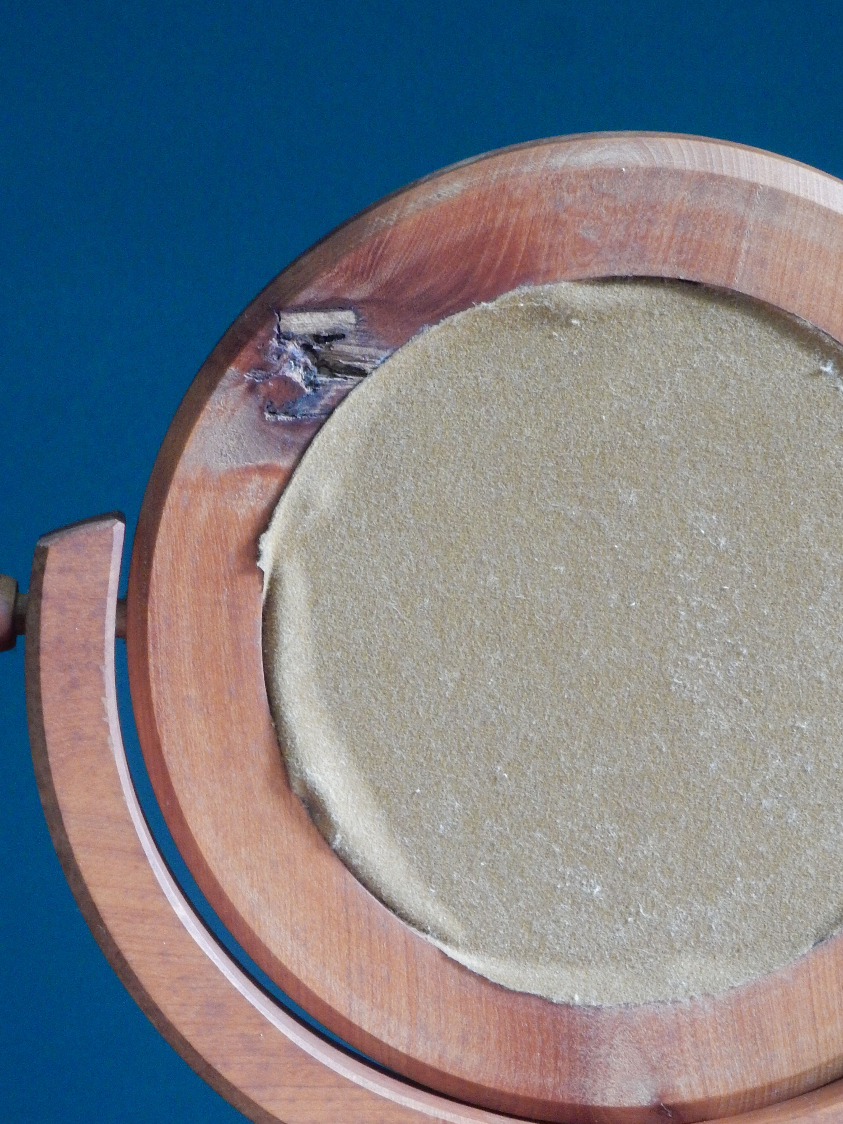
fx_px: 5715
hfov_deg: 8.4
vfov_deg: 11.2
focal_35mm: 176
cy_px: 546
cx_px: 438
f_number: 6
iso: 560
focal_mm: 24.7
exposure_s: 1/10
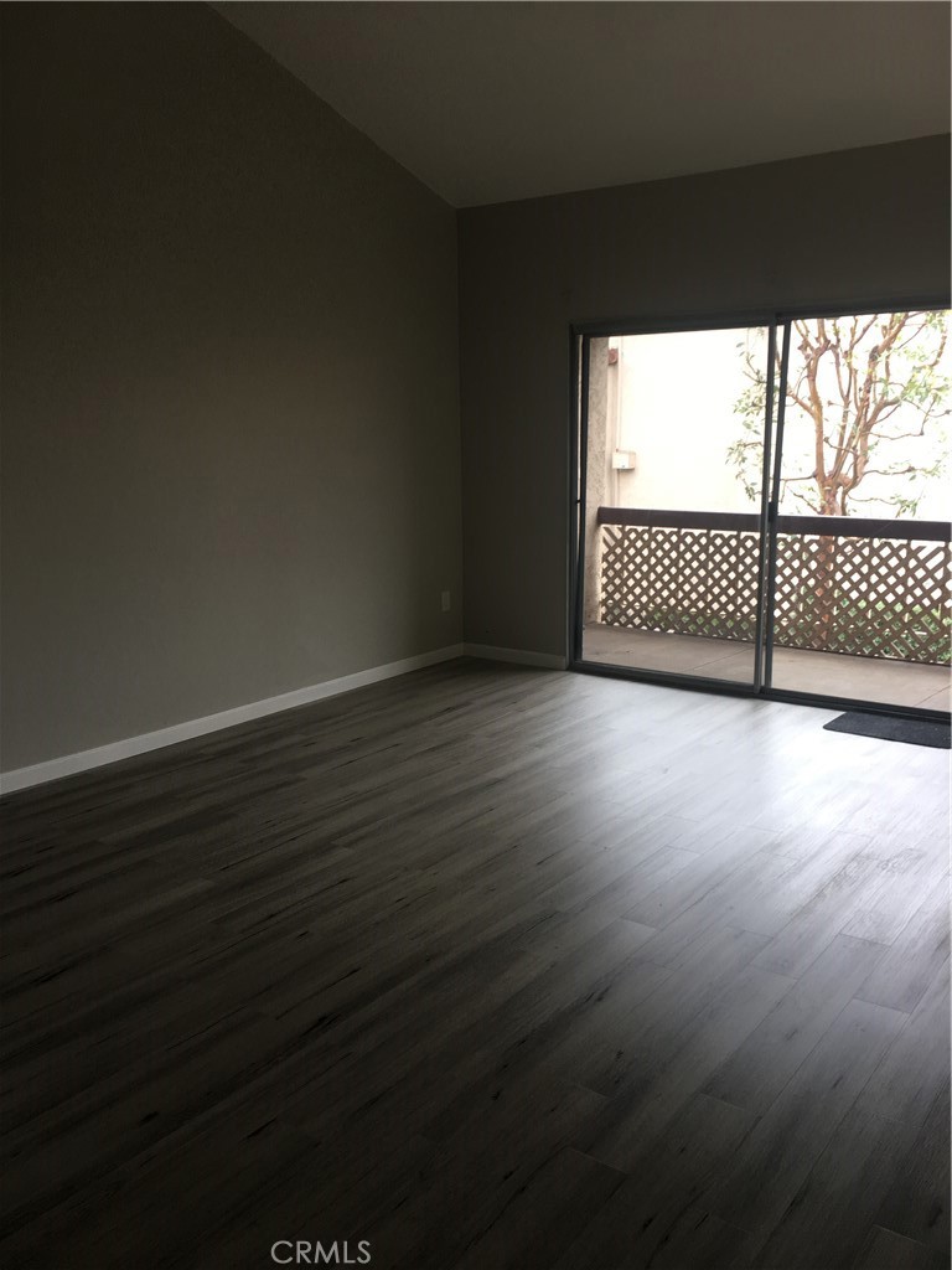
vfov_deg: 61.7
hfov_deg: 48.2
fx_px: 1063
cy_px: 635
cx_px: 476
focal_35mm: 29
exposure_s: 1/40
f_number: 2.2
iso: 25
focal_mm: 4.15
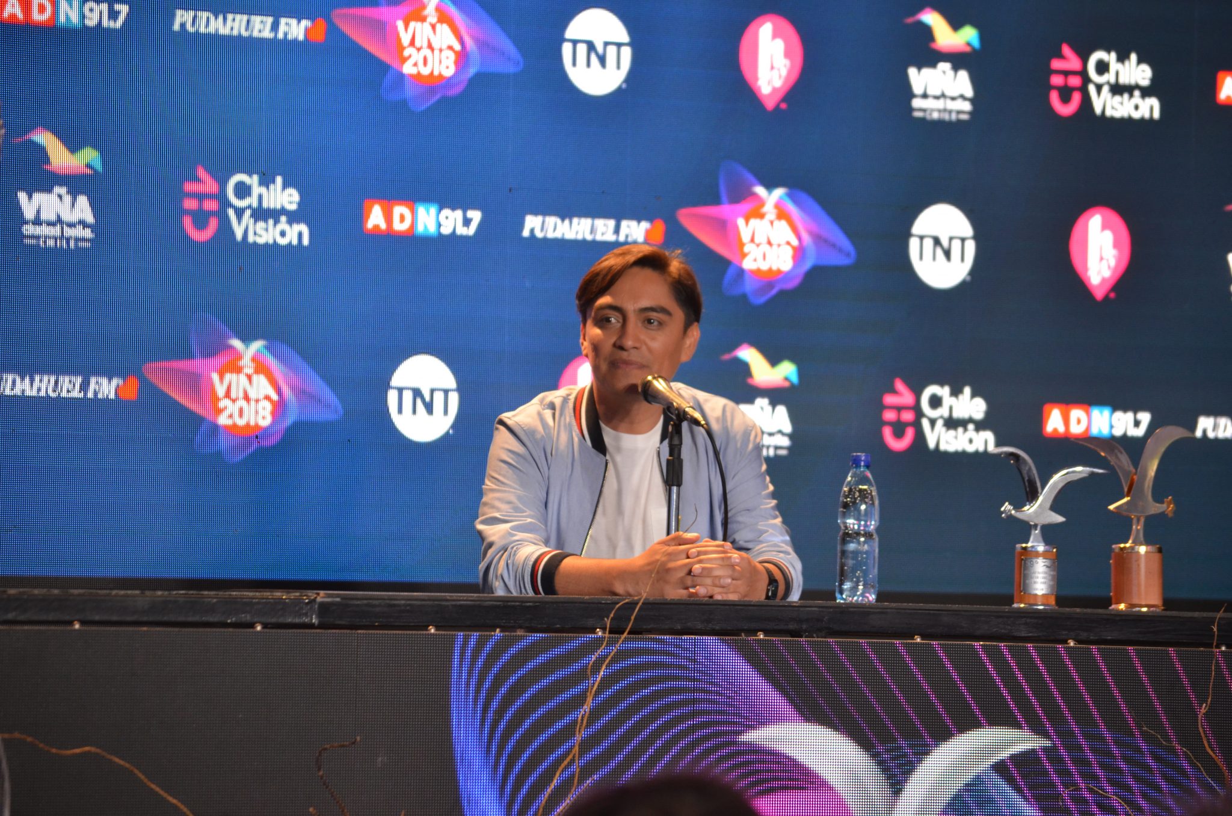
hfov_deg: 14.9
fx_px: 4712
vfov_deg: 9.9
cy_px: 408
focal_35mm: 138
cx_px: 616
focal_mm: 92
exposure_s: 1/60
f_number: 4.5
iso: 800
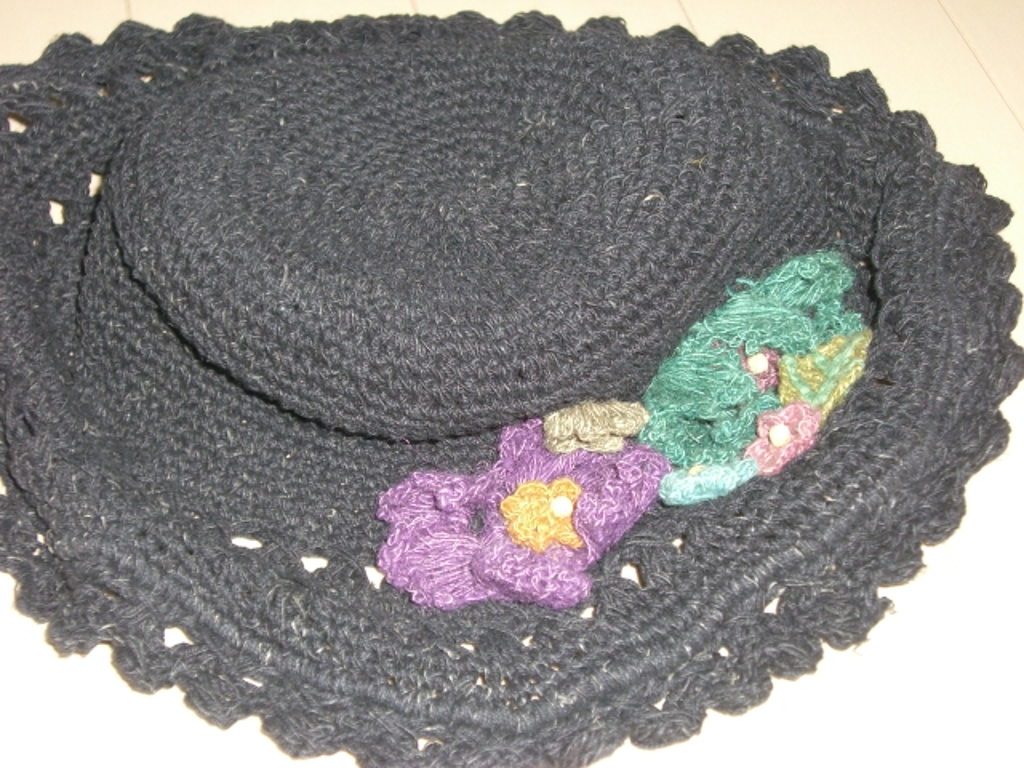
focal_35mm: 66
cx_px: 512
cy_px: 384
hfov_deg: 29.4
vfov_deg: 22.3
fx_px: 1952
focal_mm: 10.7
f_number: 3.6
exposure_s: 1/60
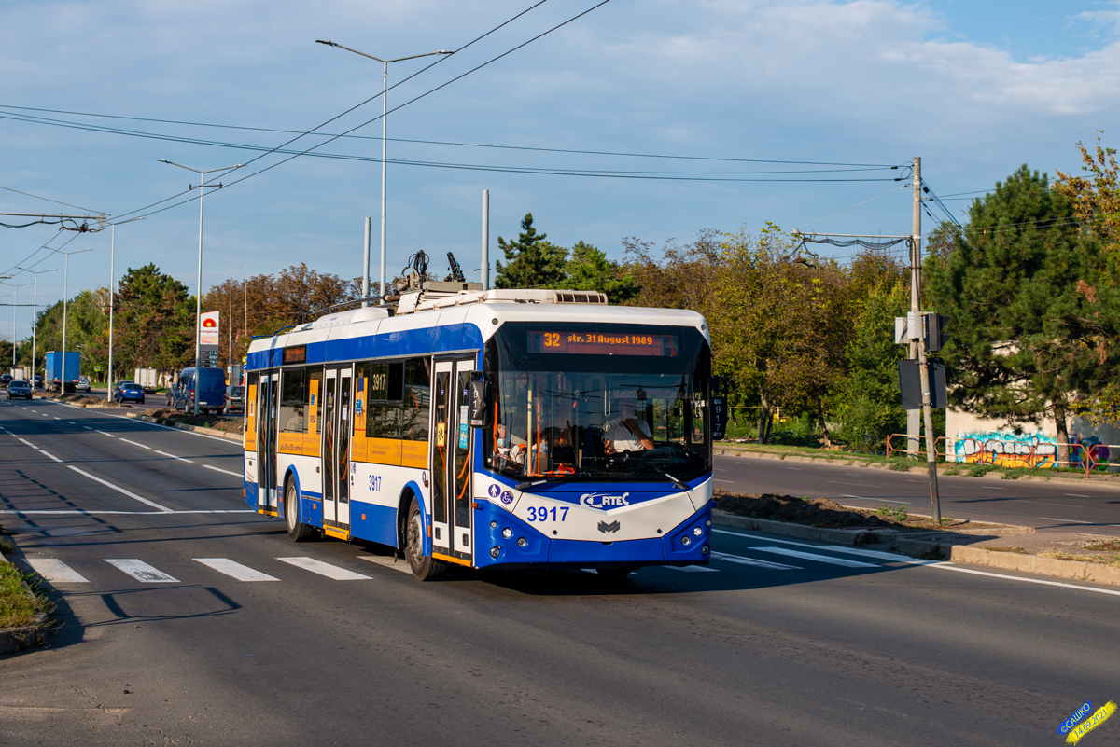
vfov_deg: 27.0
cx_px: 560
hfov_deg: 39.6
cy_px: 374
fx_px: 1556
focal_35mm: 50
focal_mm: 50
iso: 100
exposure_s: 1/500
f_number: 4.5
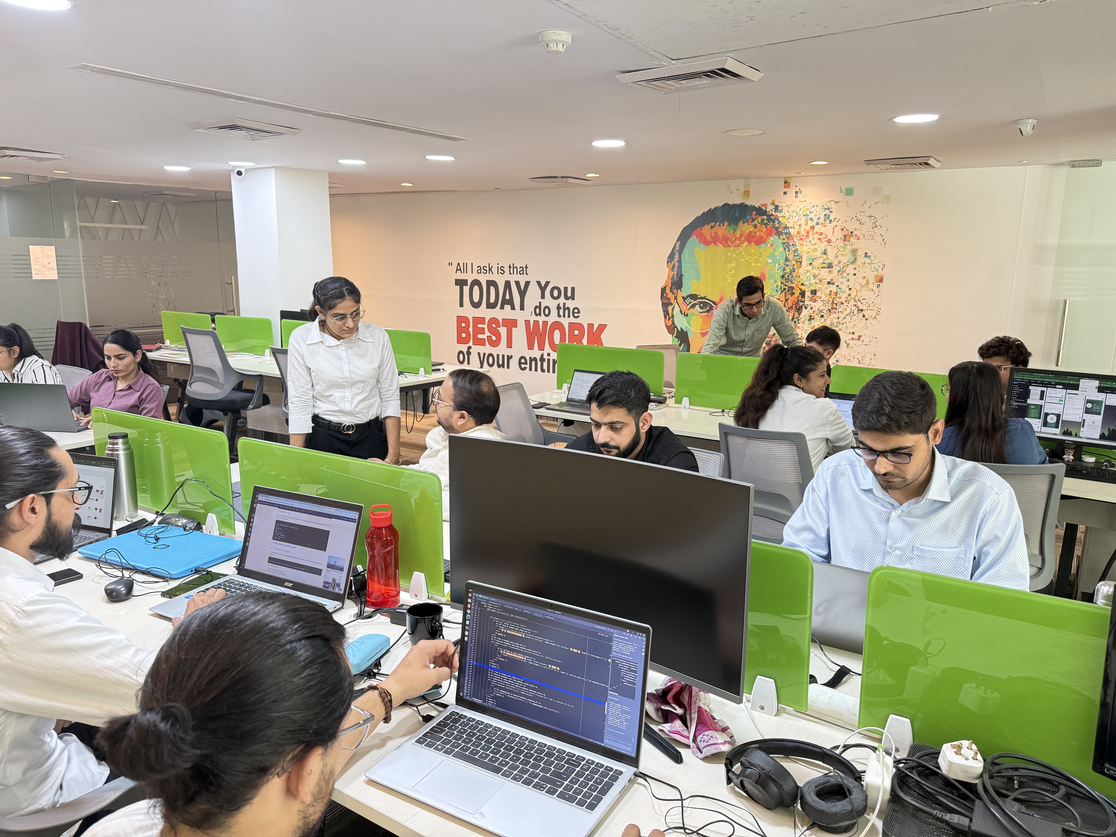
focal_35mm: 24
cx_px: 558
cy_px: 418
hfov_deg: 71.6
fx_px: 774
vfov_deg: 56.8
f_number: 1.78
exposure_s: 1/50
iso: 250
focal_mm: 6.76
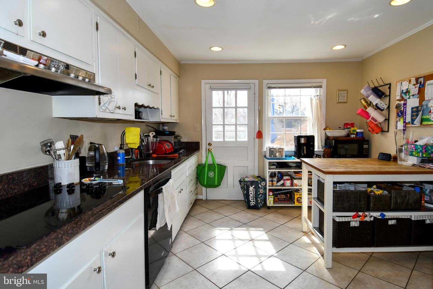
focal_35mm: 18
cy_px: 144
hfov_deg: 90.0
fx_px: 216
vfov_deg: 67.4
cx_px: 216
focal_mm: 12
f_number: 5.6
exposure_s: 1/100
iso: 200
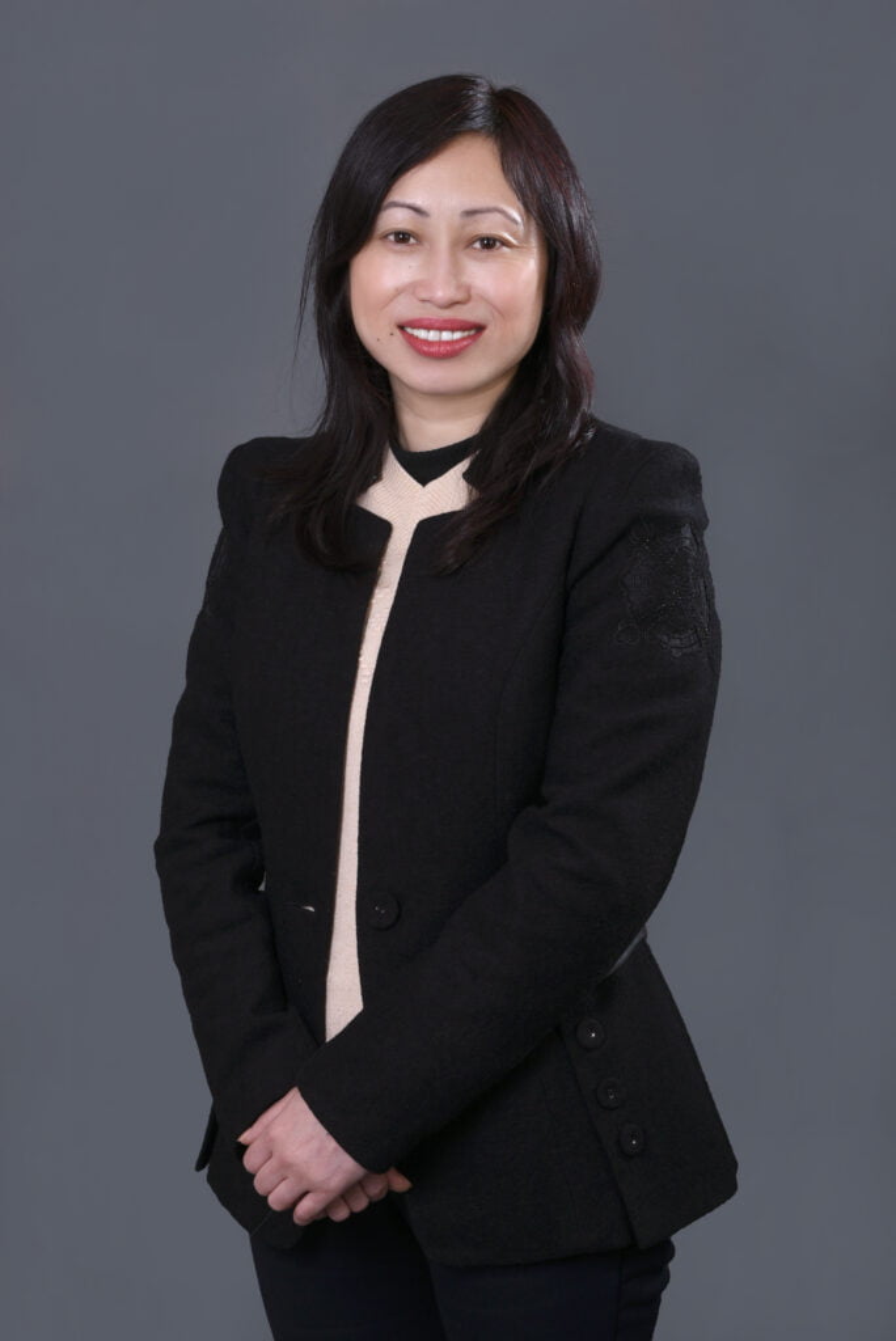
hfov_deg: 20.6
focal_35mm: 66
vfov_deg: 30.5
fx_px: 2460
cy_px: 670
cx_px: 448
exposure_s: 1/200
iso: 125
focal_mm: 66
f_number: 14
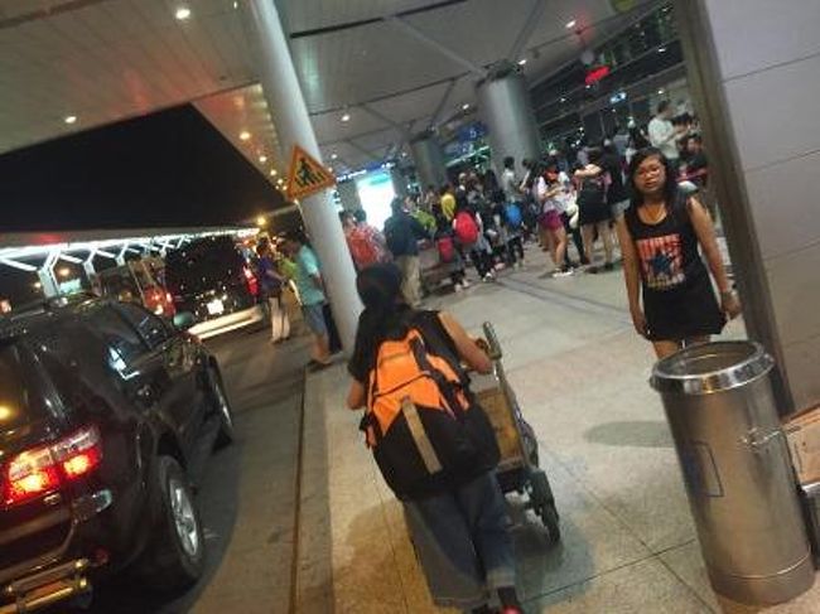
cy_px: 307
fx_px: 687
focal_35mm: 29
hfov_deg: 61.7
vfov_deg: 48.2
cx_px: 410
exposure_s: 1/30
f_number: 2.2
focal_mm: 4.15
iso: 320
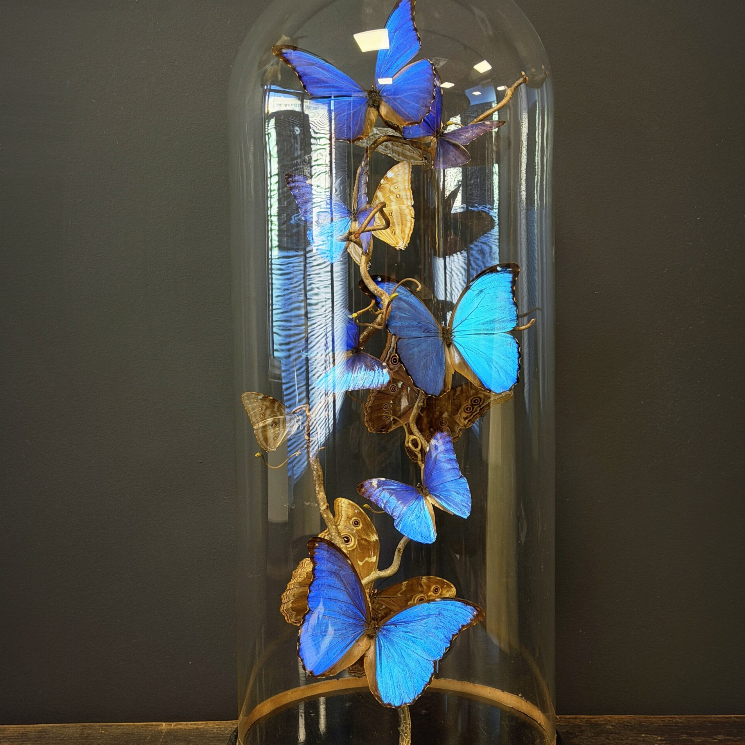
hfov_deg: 30.0
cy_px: 394
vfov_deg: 30.0
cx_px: 374
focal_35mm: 57
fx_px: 1388
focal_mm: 6.76
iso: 250
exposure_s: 1/50
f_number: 1.78
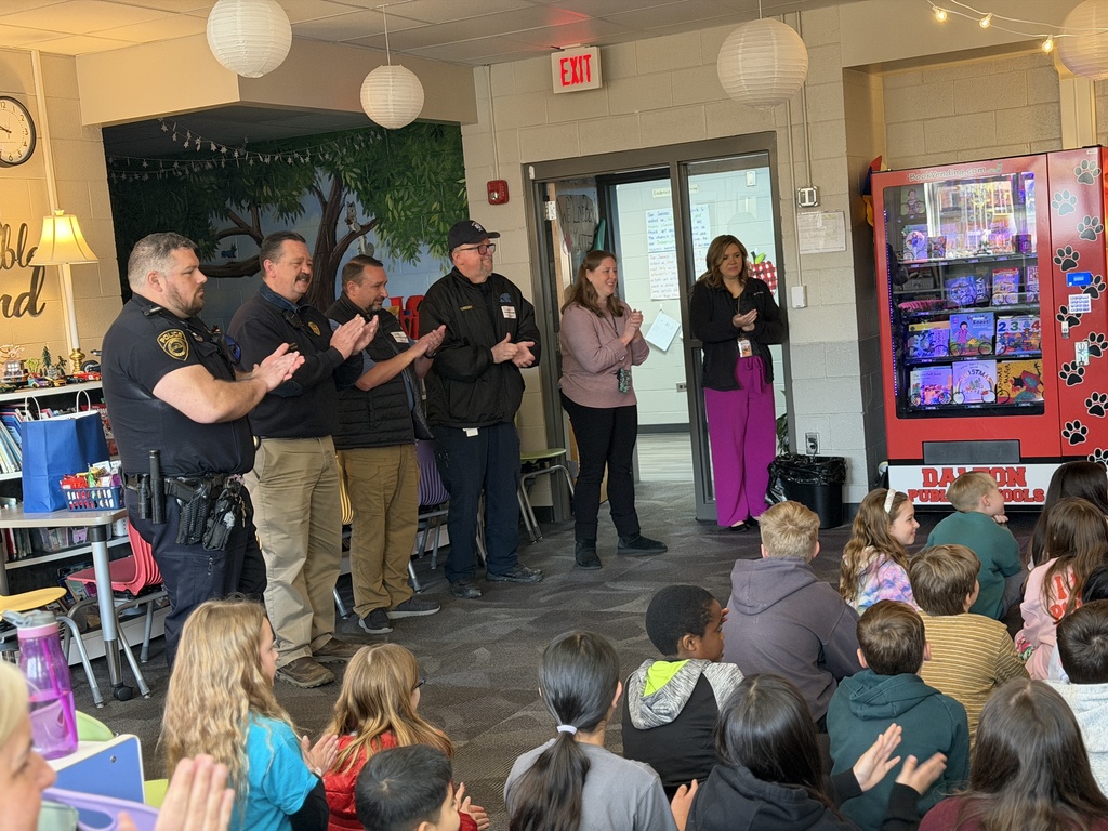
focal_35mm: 48
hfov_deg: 39.7
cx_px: 554
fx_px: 1536
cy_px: 416
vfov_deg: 30.3
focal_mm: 6.76
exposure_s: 1/40
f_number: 1.78
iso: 250
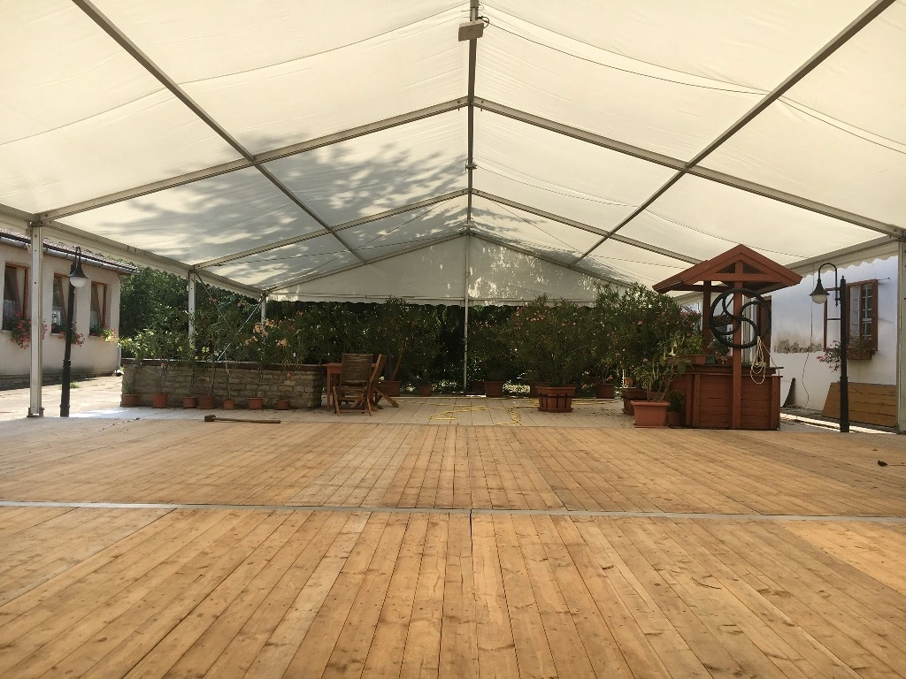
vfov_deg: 48.2
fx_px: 759
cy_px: 340
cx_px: 453
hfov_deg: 61.7
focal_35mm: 29
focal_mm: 4.15
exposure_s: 1/523
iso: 25
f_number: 2.2
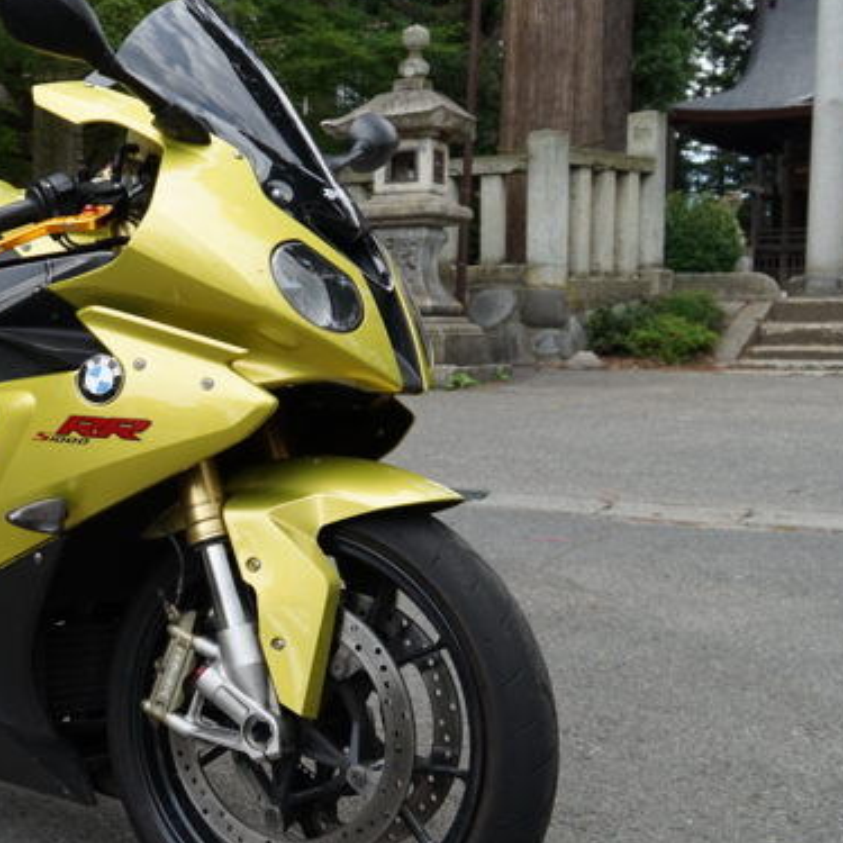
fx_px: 1350
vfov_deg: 34.7
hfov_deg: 32.5
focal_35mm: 49
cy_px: 422
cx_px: 47
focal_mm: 18
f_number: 4.5
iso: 100
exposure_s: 1/200
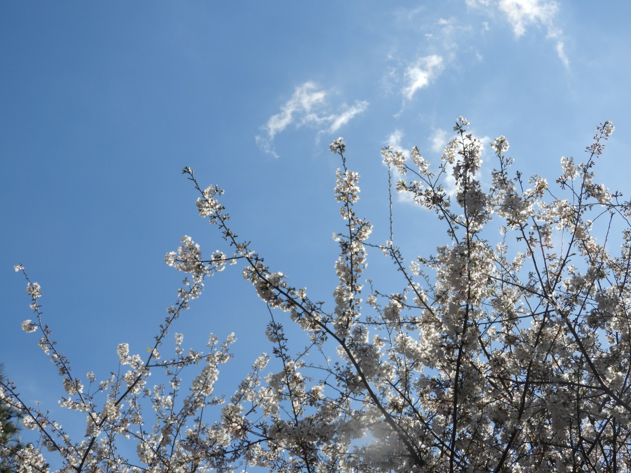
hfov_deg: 29.4
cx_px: 318
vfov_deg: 22.3
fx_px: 1203
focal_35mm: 66
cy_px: 239
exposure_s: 1/1250
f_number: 4.2
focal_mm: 11.6
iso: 100
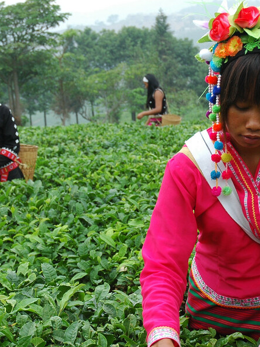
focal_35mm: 90
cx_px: 117
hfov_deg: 16.4
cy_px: 217
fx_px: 901
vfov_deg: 21.7
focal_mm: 31
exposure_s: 1/45
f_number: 5.6
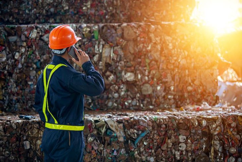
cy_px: 81
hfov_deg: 17.8
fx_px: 773
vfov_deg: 11.9
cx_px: 121
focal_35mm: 115
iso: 160
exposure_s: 1/125
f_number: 2.8
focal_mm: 115
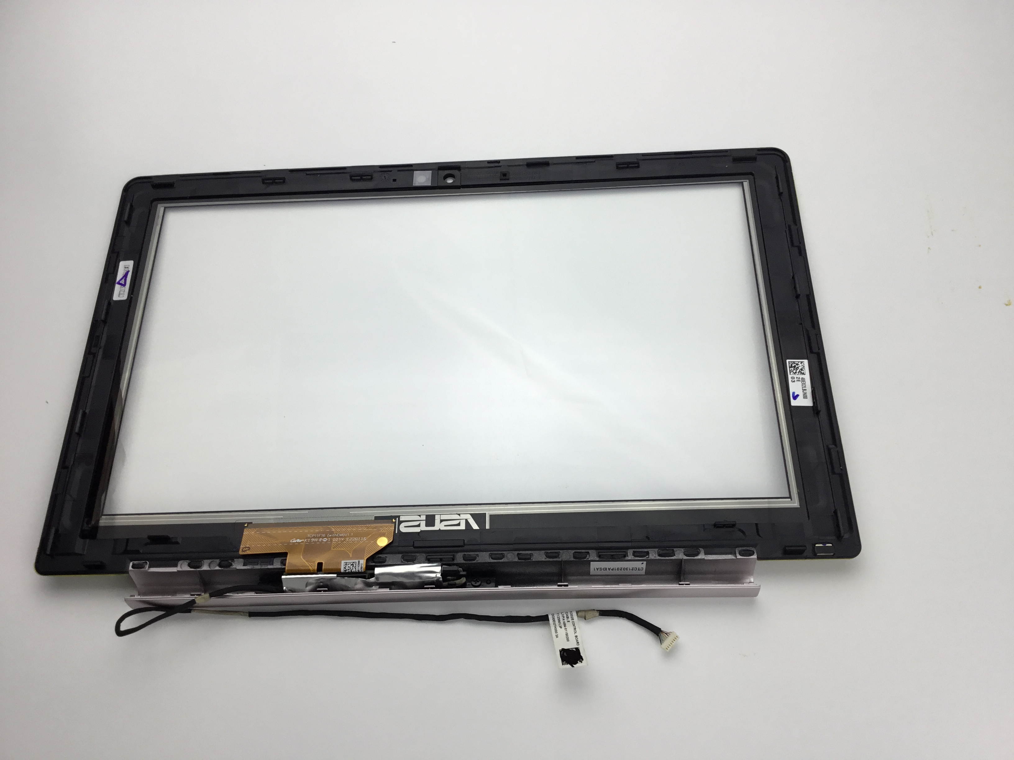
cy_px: 380
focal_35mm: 31
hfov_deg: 58.4
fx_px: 908
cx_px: 507
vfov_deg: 45.4
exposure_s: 1/107
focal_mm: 3.3
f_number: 2.4
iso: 25
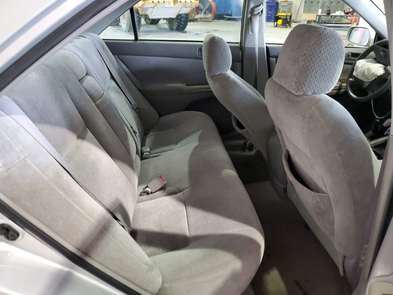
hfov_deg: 67.3
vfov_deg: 53.1
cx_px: 196
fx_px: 295
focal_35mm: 26
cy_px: 148
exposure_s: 1/15
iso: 327
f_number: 1.5
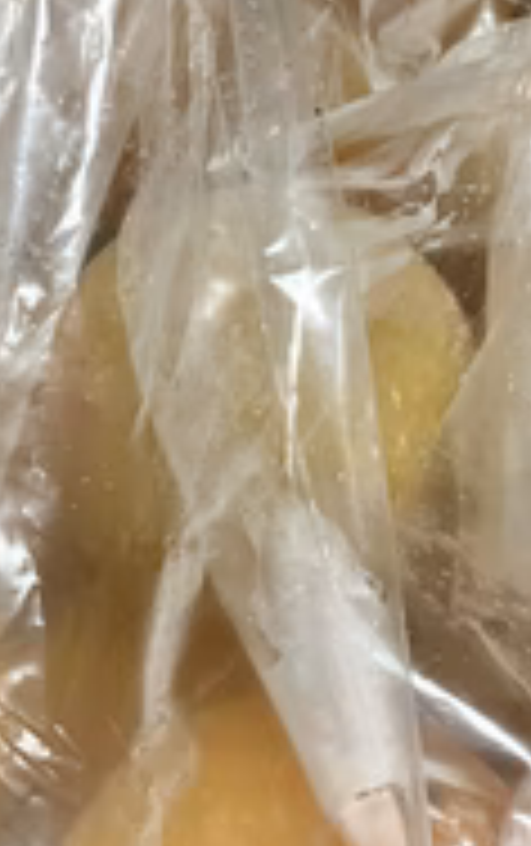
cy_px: 284
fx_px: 1454
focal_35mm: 63
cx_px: 216
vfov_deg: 32.2
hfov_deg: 20.7
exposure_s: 1/50
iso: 100
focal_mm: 3.99
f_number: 1.8
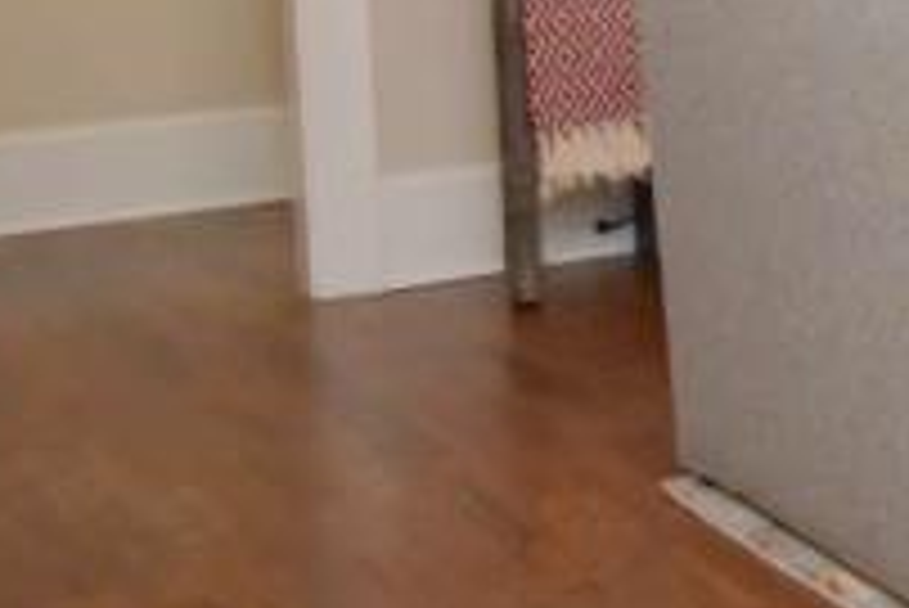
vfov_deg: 14.8
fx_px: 2249
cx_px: 2074
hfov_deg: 15.3
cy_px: -162
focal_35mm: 89
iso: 500
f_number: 4
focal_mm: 10
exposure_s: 1/60
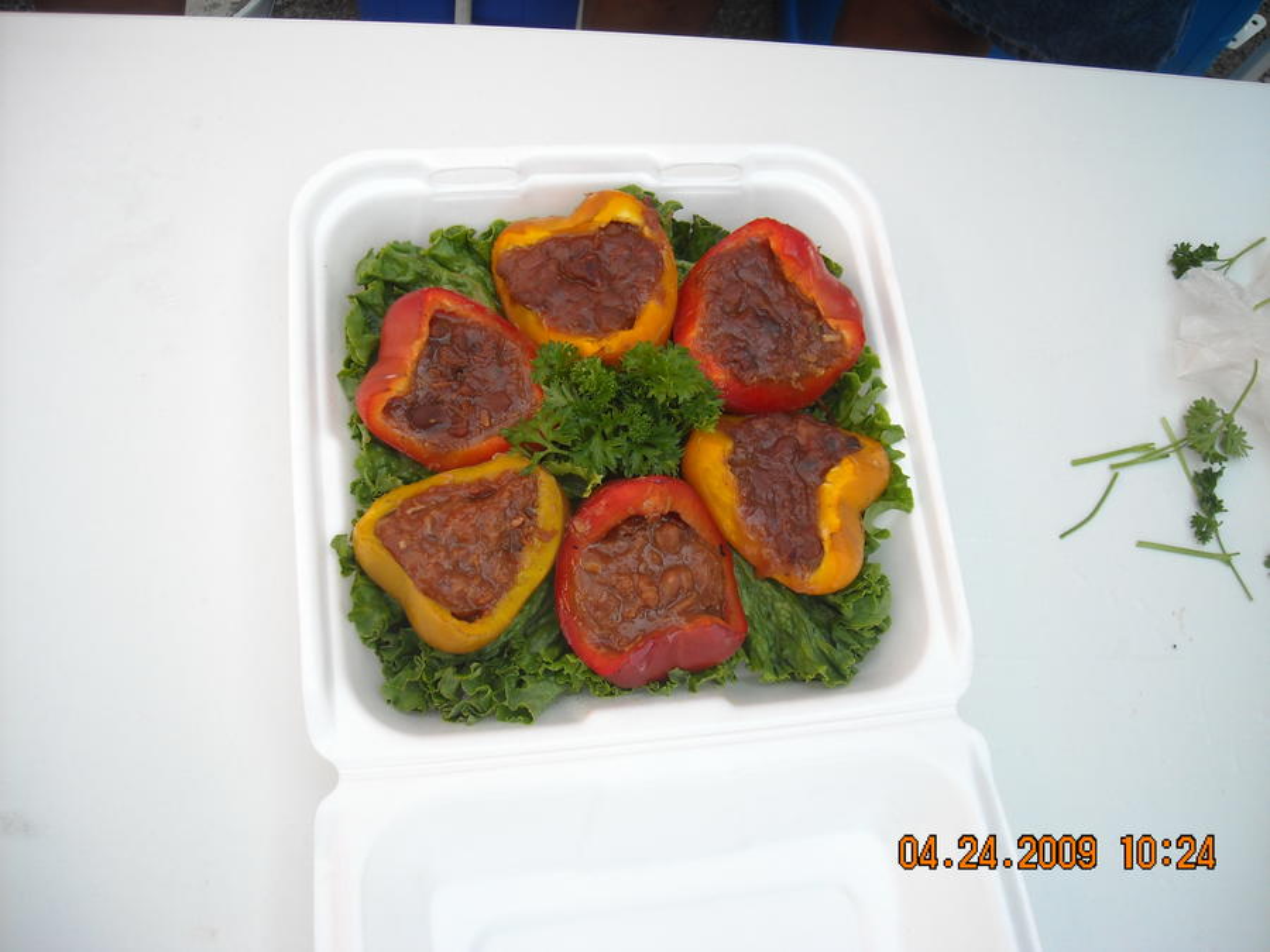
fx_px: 1284
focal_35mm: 35
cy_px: 476
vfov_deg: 40.7
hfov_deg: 52.6
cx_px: 635
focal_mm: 5.7
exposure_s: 1/284
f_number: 2.8
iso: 64
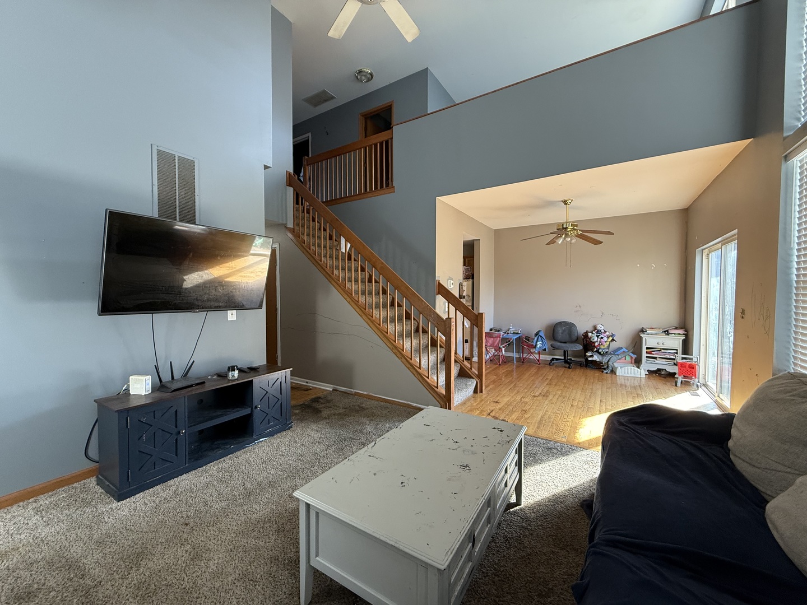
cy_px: 302
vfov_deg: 85.7
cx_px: 404
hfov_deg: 102.1
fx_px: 326
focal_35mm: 14
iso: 250
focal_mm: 2.22
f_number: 2.2
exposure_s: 1/99
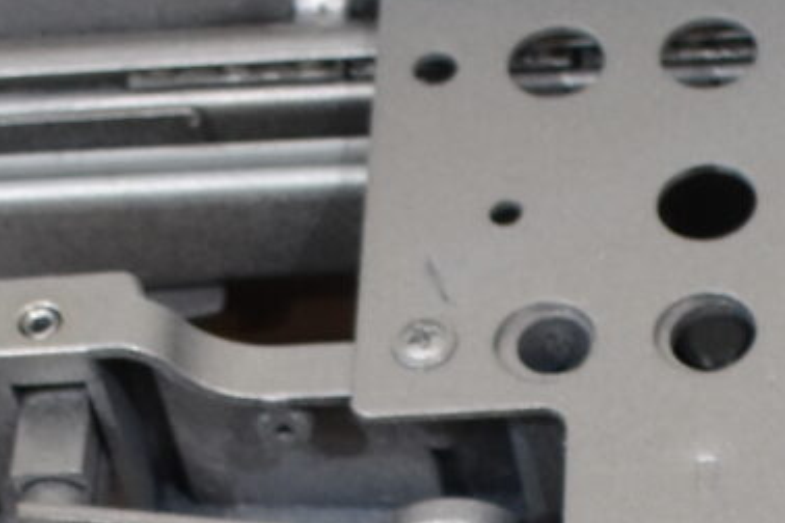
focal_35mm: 183
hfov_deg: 11.2
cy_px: 1101
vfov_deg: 7.2
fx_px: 3990
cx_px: 723
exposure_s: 1/250
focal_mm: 18
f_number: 3.5
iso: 720
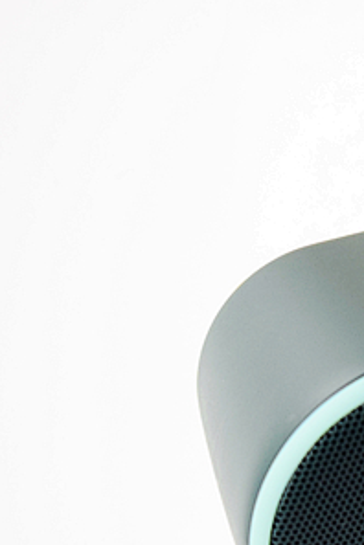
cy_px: 359
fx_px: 2942
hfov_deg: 6.9
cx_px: 717
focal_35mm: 194
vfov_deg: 10.6
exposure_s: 1/60
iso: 1600
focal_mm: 48
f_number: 5.3
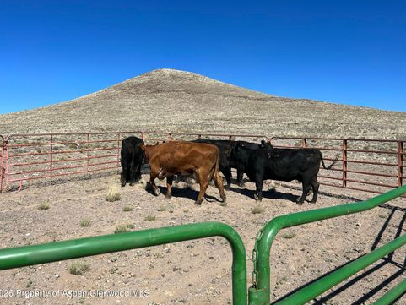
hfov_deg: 65.3
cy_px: 149
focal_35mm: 27
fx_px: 317
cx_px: 197
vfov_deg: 51.4
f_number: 1.5
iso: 50
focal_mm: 5.7
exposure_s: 1/5076
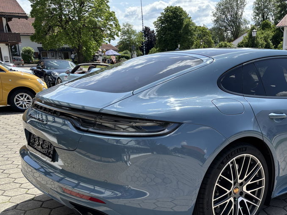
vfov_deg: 36.3
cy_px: 150
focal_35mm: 39
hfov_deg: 46.7
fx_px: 323
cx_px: 203
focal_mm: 5.96
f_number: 1.6
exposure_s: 1/1751
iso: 50
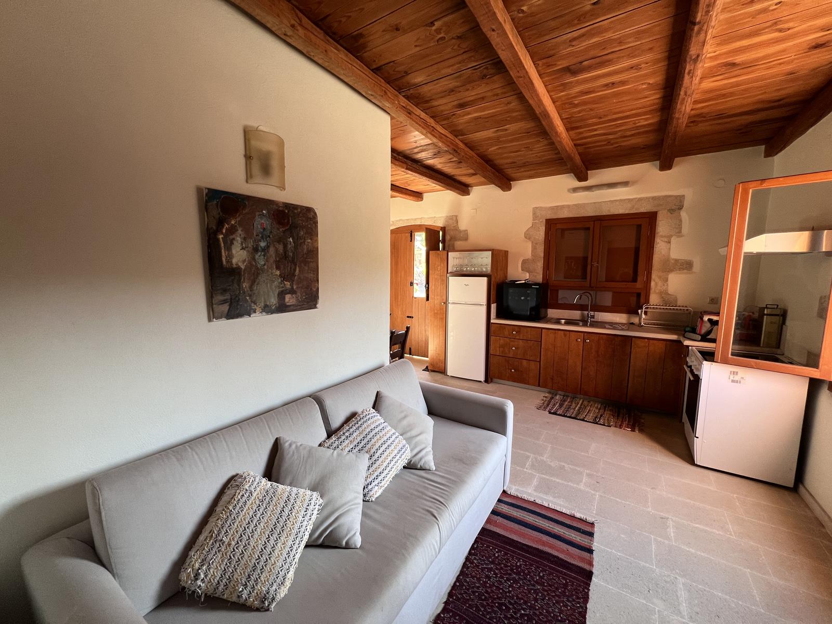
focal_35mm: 13
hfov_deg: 106.2
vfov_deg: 89.9
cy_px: 312
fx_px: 312
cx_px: 416
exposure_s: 1/99
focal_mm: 1.57
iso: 100
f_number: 1.8
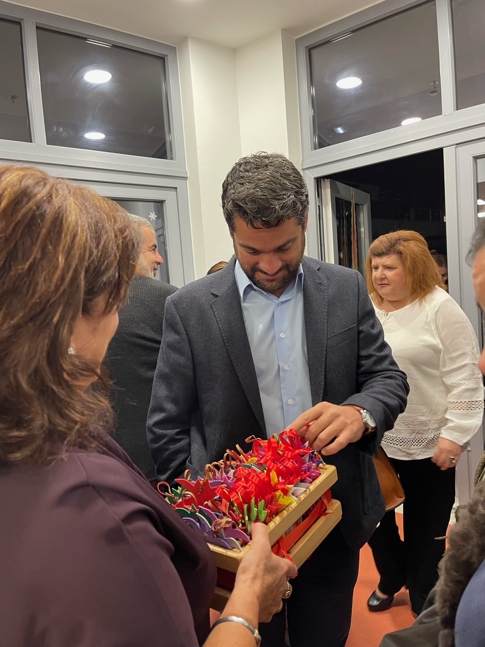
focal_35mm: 26
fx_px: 486
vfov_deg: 67.3
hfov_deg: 53.0
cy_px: 324
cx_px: 242
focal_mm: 5.1
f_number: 1.6
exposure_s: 1/50
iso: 250
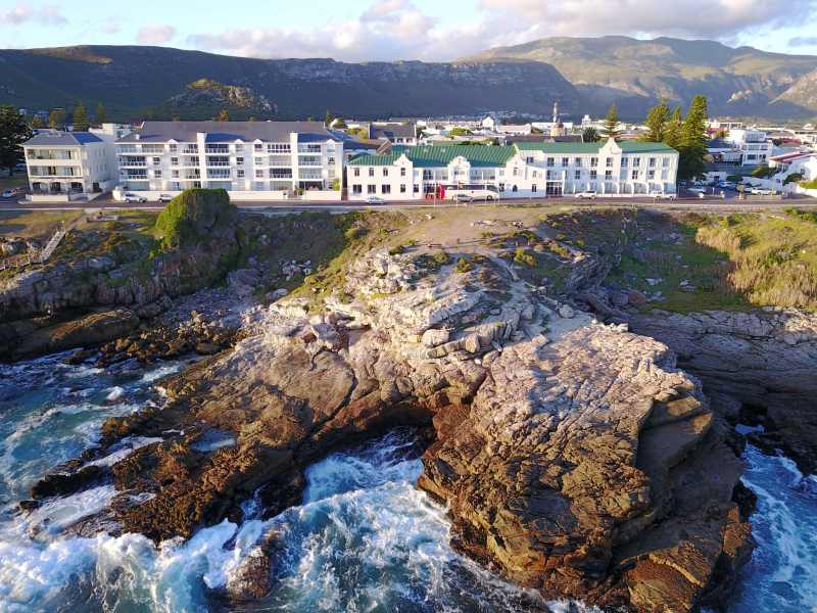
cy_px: 306
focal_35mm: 26
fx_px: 614
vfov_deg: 53.1
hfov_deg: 67.3
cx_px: 408
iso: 100
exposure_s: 1/238
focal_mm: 4.73
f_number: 2.2
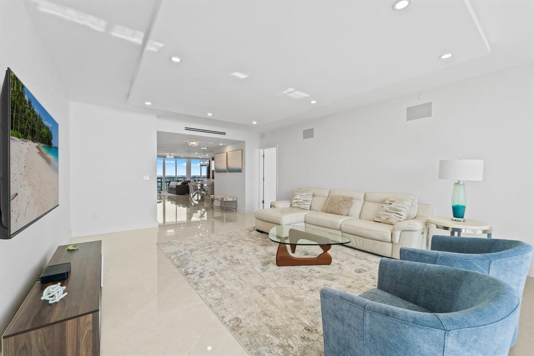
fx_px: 208
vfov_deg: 81.2
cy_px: 178
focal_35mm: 14
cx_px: 267
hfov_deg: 104.3
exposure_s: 1/80
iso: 320
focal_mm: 14
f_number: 11
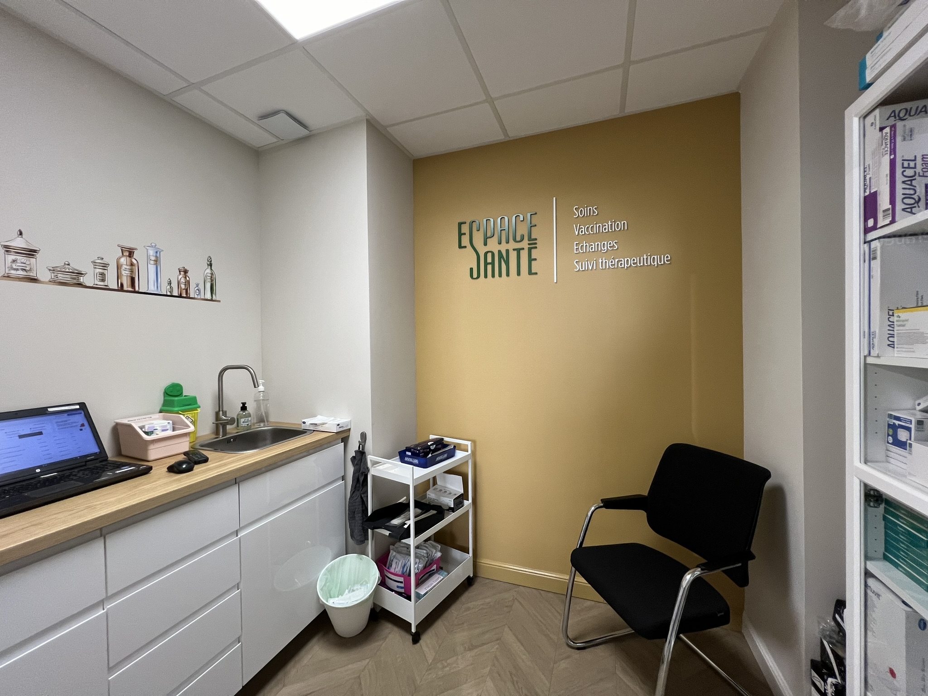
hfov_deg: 106.2
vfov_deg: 89.9
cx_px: 464
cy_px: 348
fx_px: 349
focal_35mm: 13
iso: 160
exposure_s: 1/100
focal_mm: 1.57
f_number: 1.8
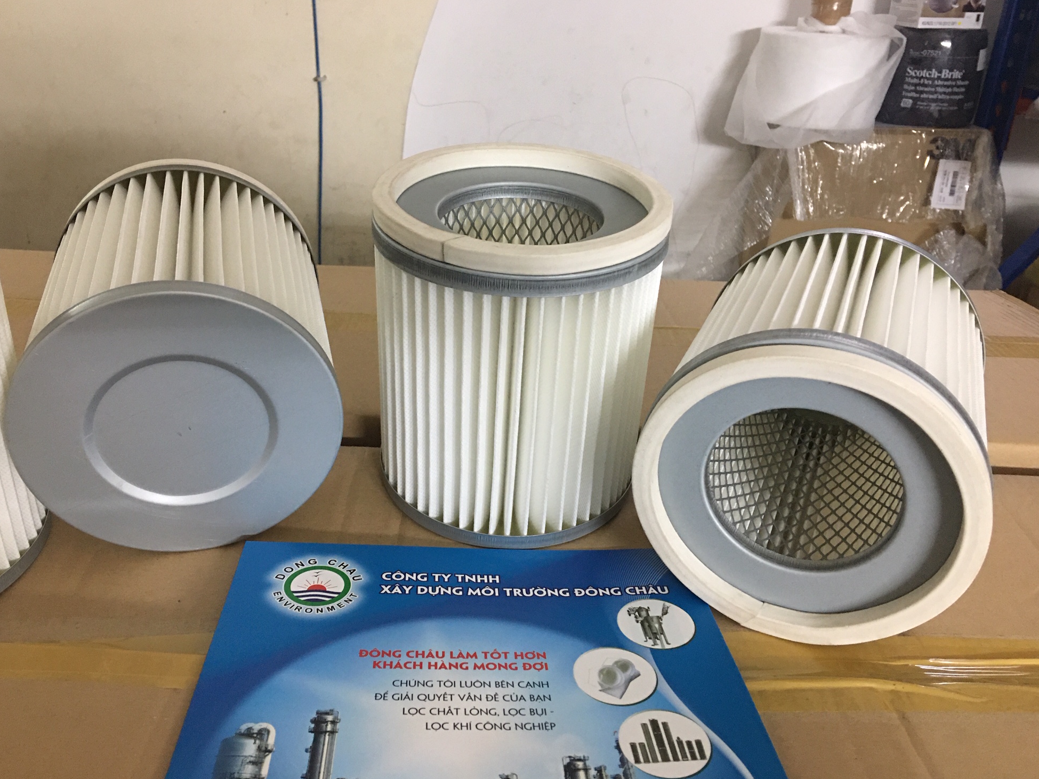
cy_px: 384
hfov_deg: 60.0
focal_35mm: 30
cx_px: 505
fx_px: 901
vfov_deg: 46.8
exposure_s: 1/17
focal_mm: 4.15
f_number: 2.2
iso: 125
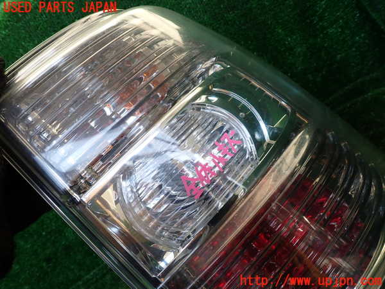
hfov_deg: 69.4
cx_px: 192
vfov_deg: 54.9
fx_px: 278
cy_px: 144
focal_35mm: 25
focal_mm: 4.5
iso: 100
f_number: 2.8
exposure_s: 1/100
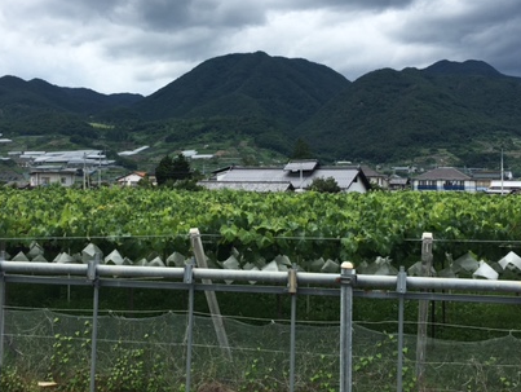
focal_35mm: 46
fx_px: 693
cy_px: 191
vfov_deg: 31.6
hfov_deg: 41.2
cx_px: 257
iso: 25
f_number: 2.2
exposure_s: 1/1099
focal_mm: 4.15
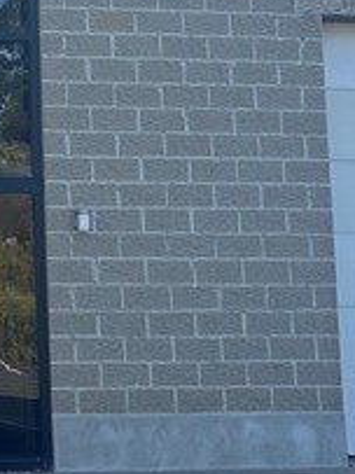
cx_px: -224
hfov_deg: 11.6
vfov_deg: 16.1
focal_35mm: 121
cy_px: 77
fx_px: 1656
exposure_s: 1/1721
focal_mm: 6.86
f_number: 1.78
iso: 80
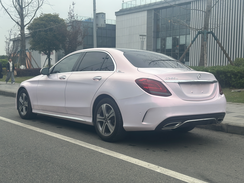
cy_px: 92
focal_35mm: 48
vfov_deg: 30.3
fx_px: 338
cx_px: 122
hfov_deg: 39.7
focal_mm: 6.86
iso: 100
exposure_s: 1/2890
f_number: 1.78
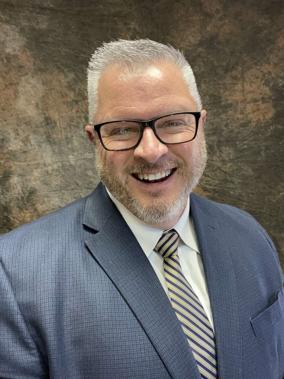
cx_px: 142
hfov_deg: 46.8
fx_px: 328
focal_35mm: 30
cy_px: 190
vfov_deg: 60.0
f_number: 2.2
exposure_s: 1/40
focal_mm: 2.71
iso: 250
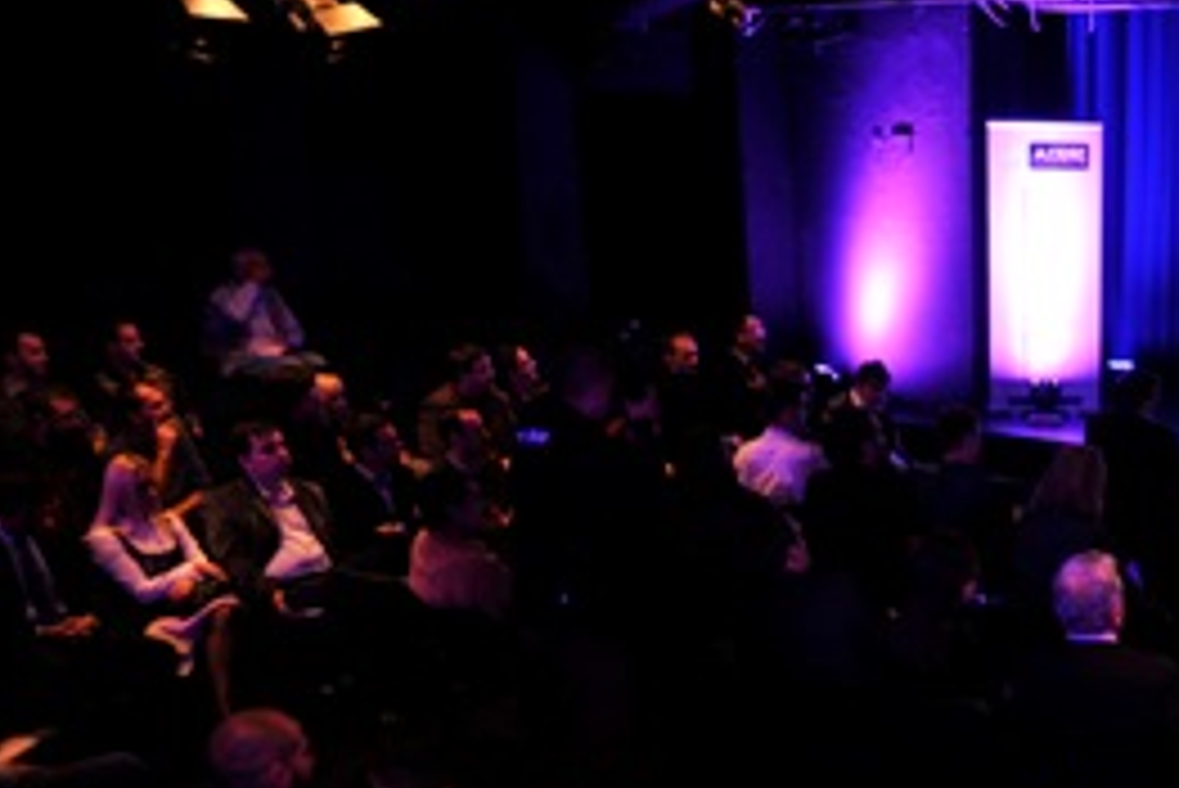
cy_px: 716
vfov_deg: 23.9
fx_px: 1802
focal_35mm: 55
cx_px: 1148
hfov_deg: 33.5
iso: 1000
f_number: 2.8
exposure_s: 1/50
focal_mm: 24
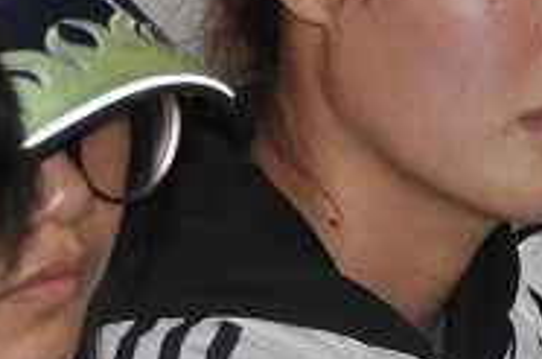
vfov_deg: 2.8
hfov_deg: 4.3
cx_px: 758
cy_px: -70
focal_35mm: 481
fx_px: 7222
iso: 1600
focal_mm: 85
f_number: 5.6
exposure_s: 1/60
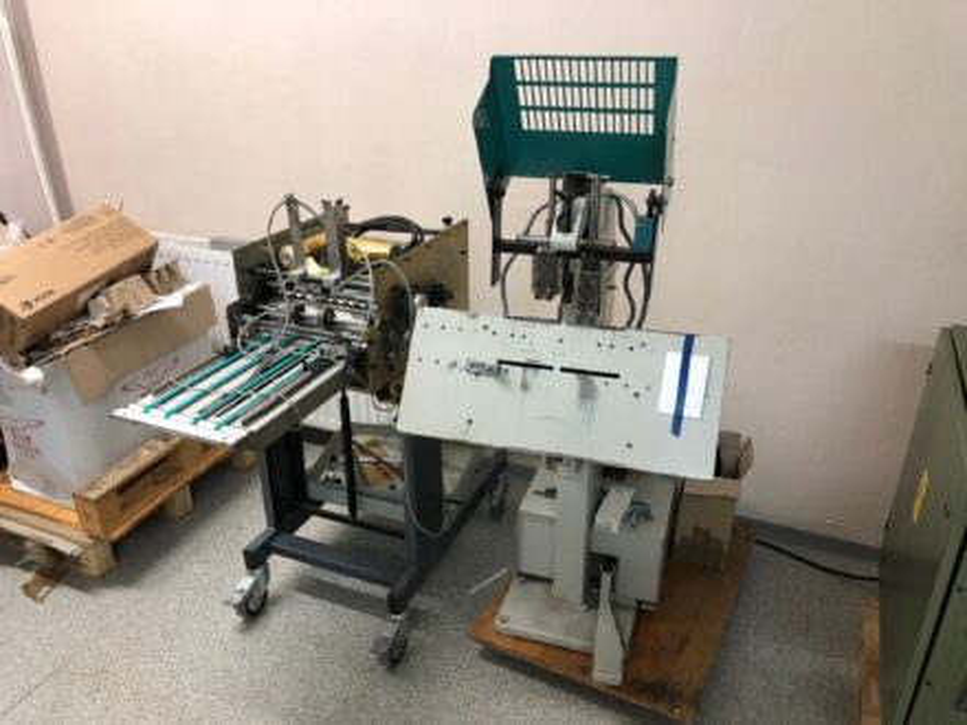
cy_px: 362
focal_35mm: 28
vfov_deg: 49.7
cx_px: 484
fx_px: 782
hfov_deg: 63.4
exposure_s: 1/17
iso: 50
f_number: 1.8
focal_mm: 4
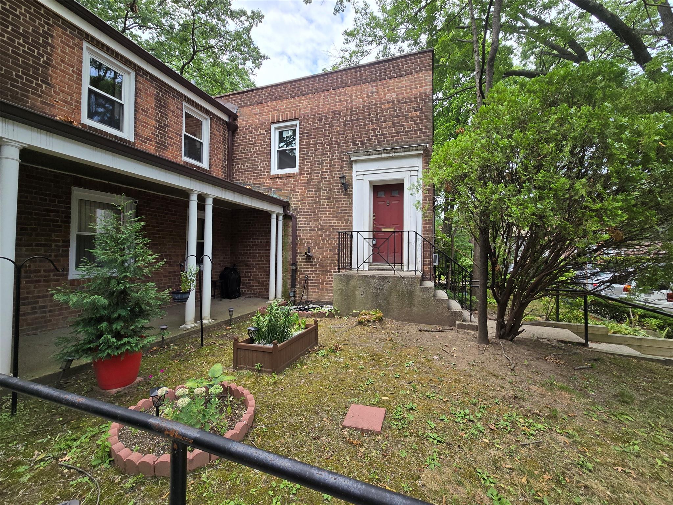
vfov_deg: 89.9
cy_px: 252
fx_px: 253
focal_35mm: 13
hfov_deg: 106.2
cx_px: 336
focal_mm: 2.2
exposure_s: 1/611
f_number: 2.2
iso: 50
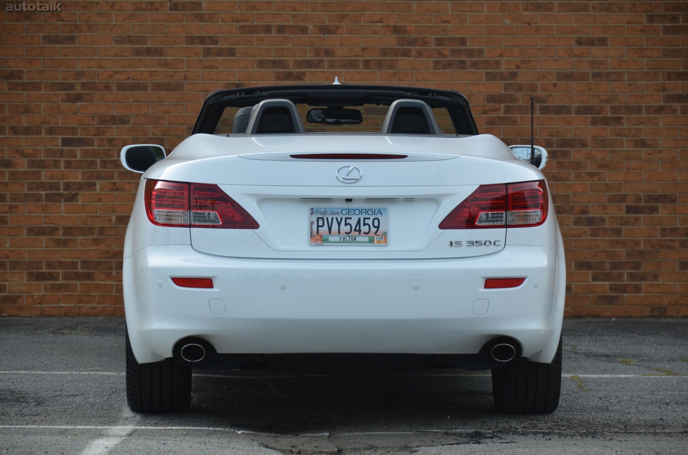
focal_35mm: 158
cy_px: 228
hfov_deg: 13.1
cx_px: 344
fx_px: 3004
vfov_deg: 8.7
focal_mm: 105
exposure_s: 1/1000
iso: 400
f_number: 5.3
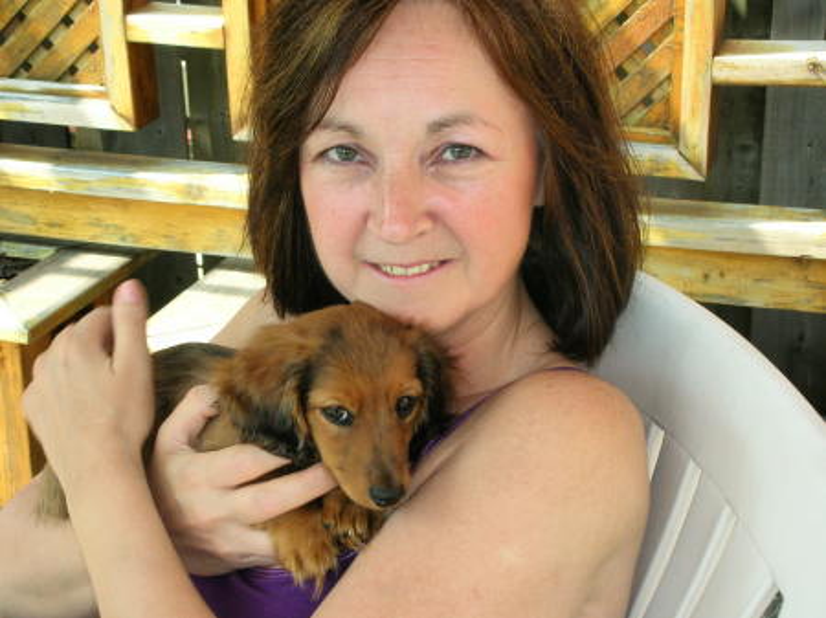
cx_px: 413
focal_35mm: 73
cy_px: 309
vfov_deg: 20.1
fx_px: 1741
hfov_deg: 26.7
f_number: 4.4
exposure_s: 1/60.3
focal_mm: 12.2
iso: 50
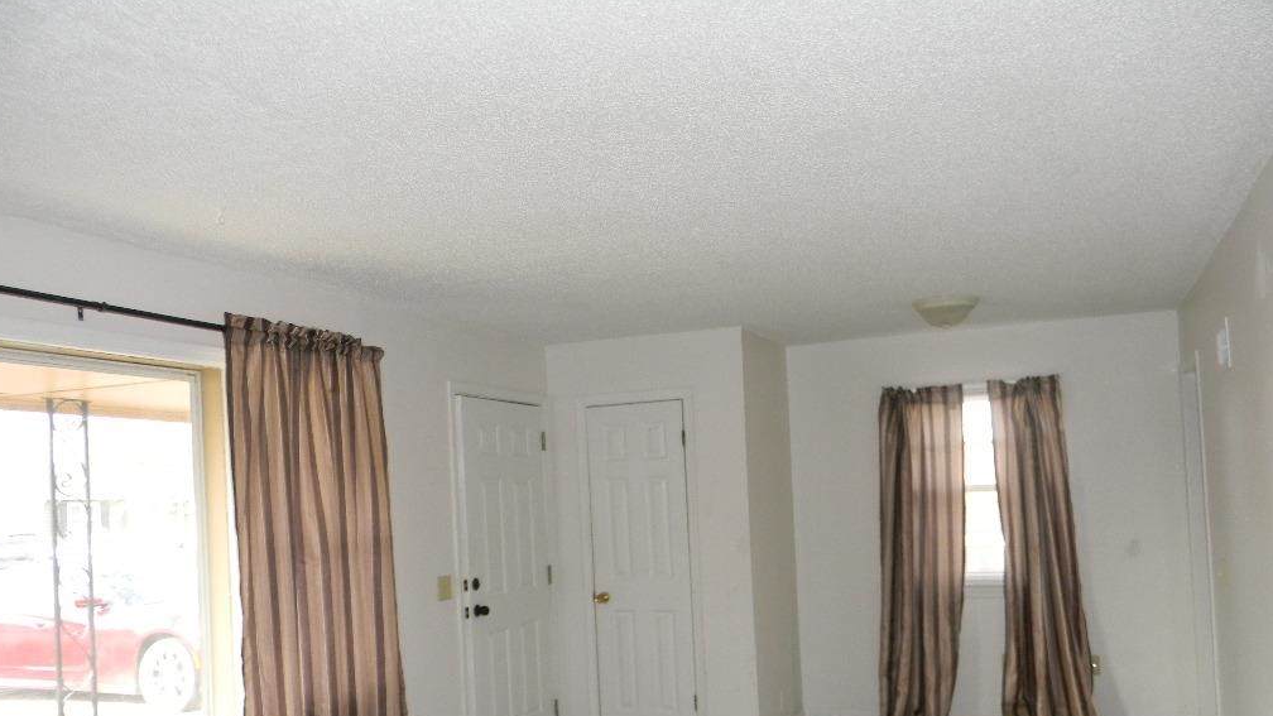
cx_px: 629
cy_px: 472
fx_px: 1046
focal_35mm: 31
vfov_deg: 37.4
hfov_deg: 62.6
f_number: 3.5
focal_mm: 5
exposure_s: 1/33.3
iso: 200
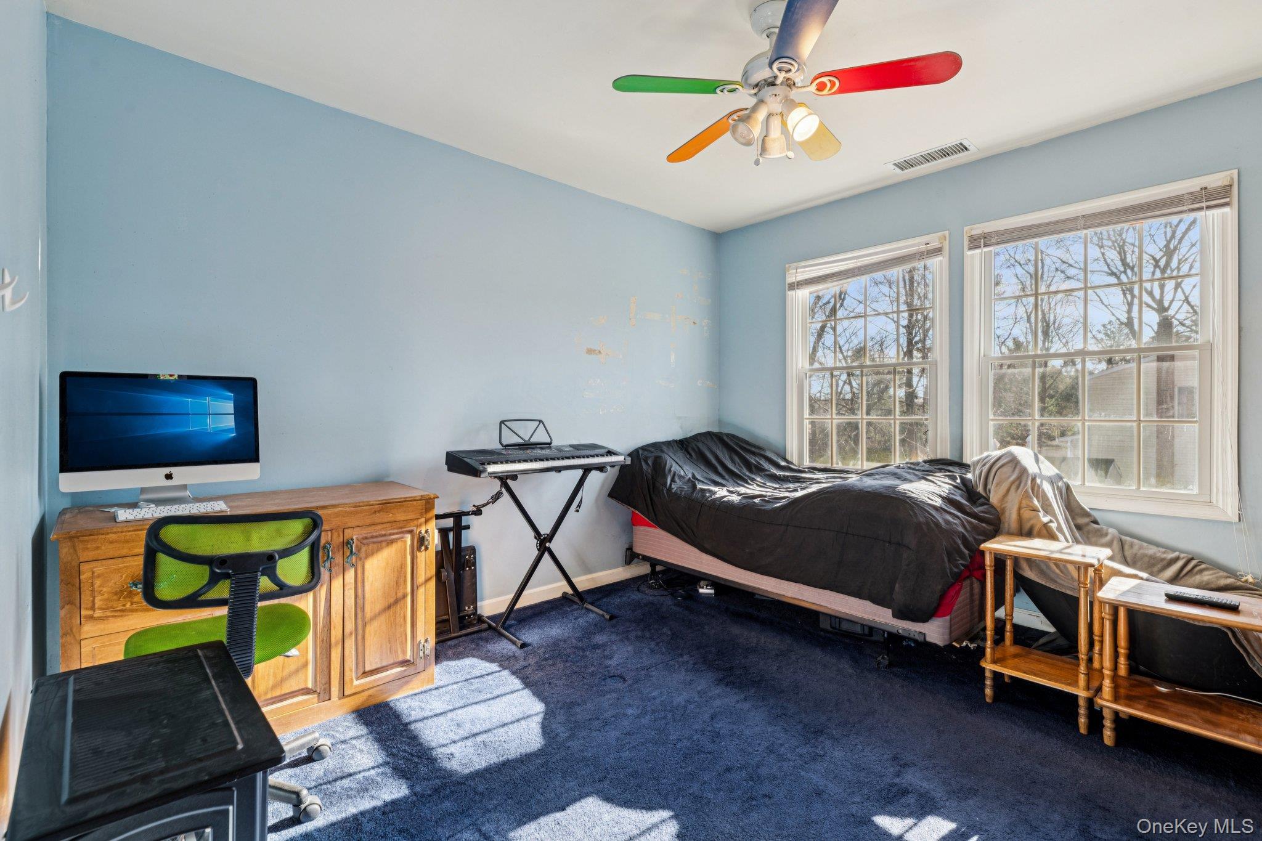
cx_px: 631
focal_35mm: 16
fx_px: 561
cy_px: 420
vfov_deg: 73.7
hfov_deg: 96.7
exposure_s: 1/15
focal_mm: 16
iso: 320
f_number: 8
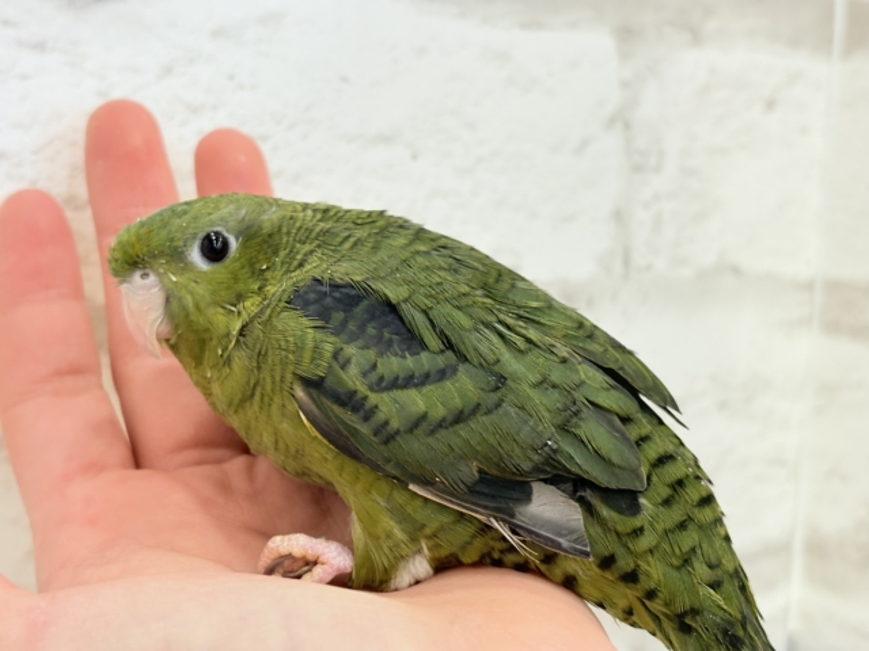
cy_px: 326
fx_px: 1305
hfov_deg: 36.8
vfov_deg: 28.0
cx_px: 434
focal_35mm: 52
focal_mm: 5.96
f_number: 1.6
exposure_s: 1/100
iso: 160
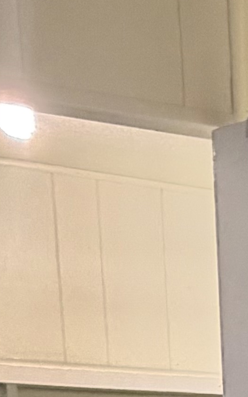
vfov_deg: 17.1
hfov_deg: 10.9
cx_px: 614
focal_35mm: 100
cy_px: 709
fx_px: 1081
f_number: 2.2
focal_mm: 2.22
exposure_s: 1/120
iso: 320
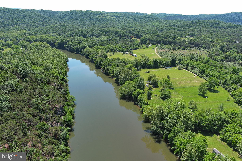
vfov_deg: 45.0
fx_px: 195
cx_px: 121
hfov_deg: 63.7
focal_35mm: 29
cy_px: 80
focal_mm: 10.57
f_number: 2.8
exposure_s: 1/650
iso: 100
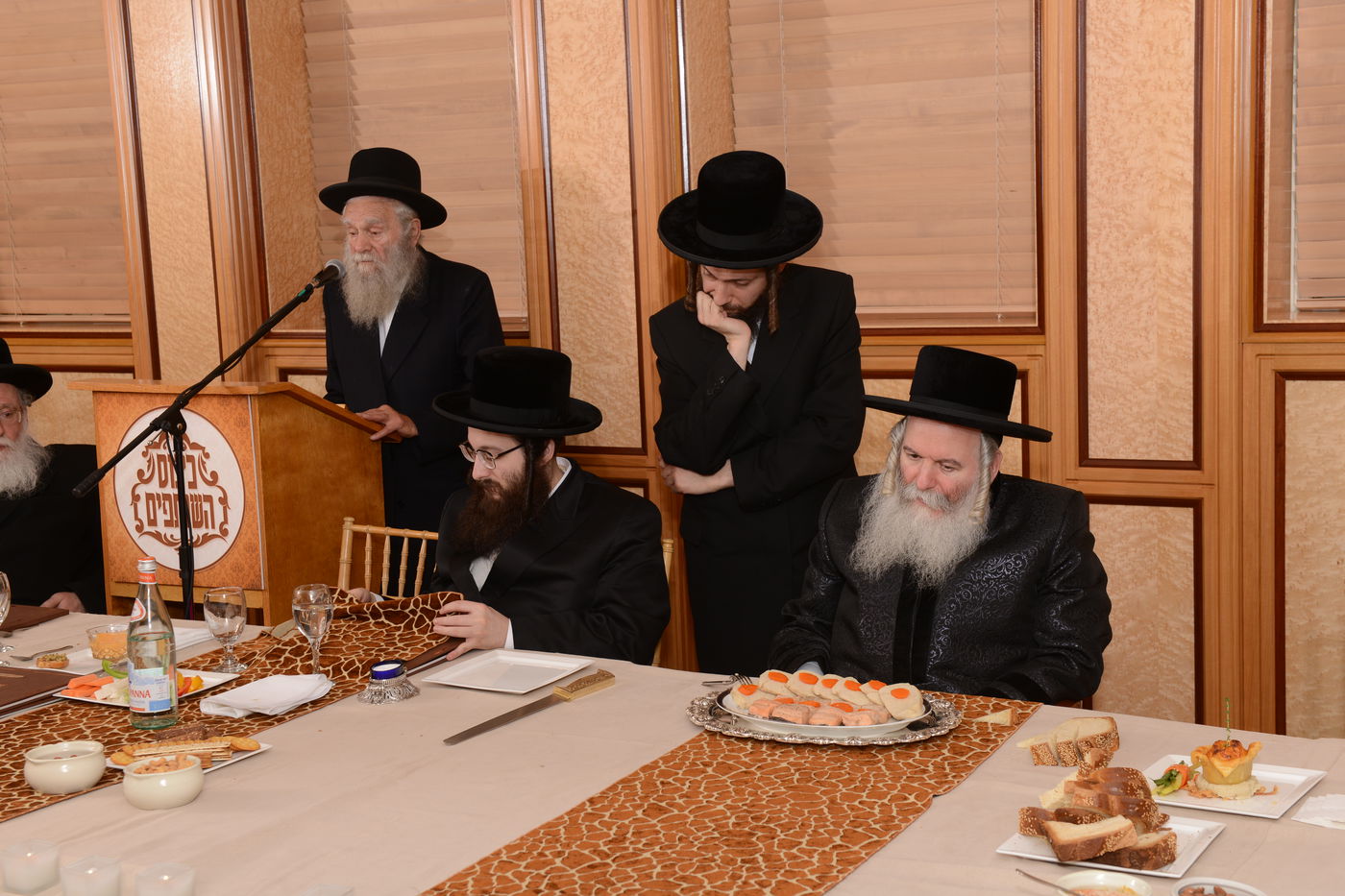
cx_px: 672
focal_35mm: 50
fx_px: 1868
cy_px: 448
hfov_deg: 39.6
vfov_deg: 27.0
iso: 400
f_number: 7.1
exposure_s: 1/200
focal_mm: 50
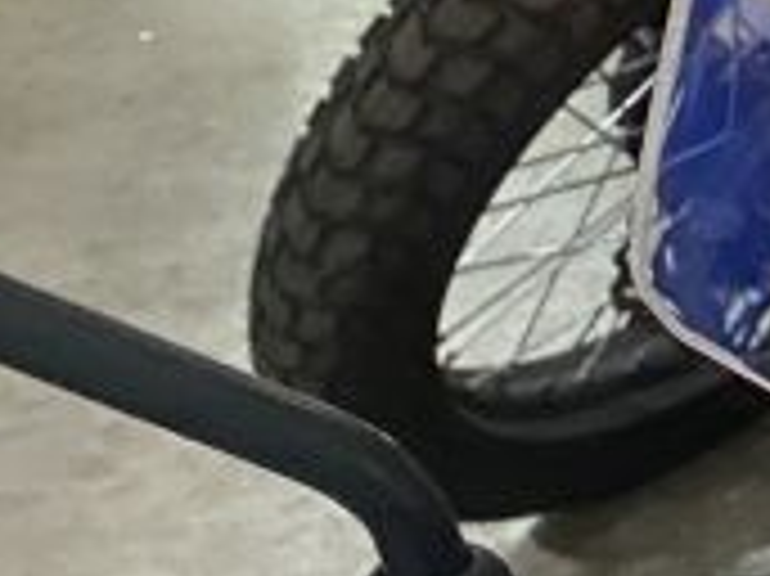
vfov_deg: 8.9
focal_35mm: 161
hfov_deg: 10.2
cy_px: 943
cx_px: 2022
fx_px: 3579
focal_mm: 4.25
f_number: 1.8
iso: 500
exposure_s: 1/25
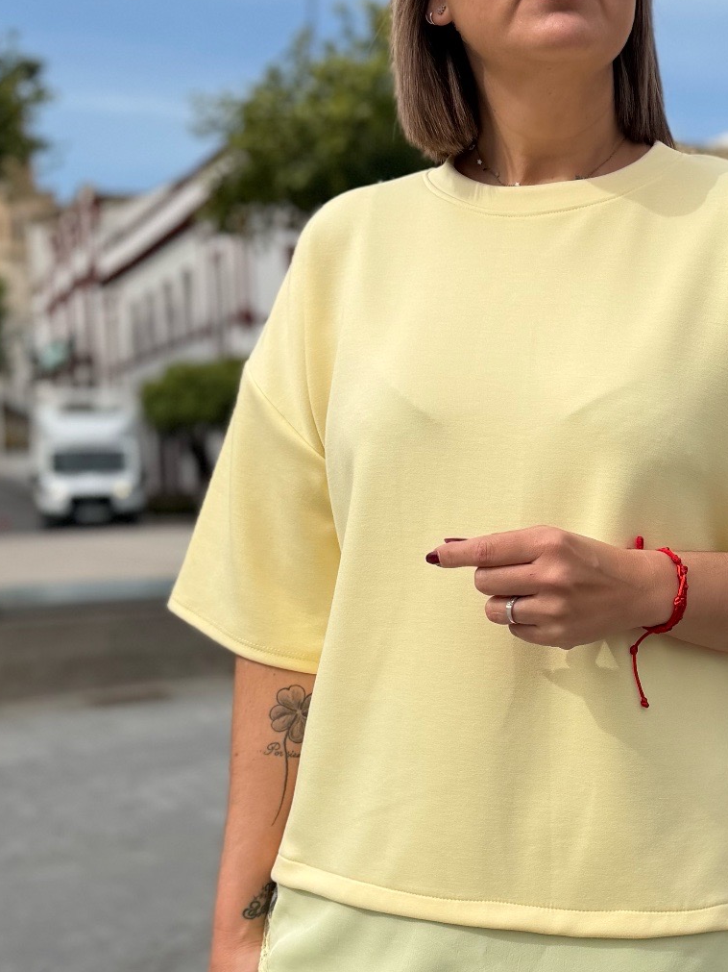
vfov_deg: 33.1
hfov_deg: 24.2
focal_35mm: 58
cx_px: 713
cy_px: 601
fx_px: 1627
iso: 80
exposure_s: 1/6173
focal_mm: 6.76
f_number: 1.78
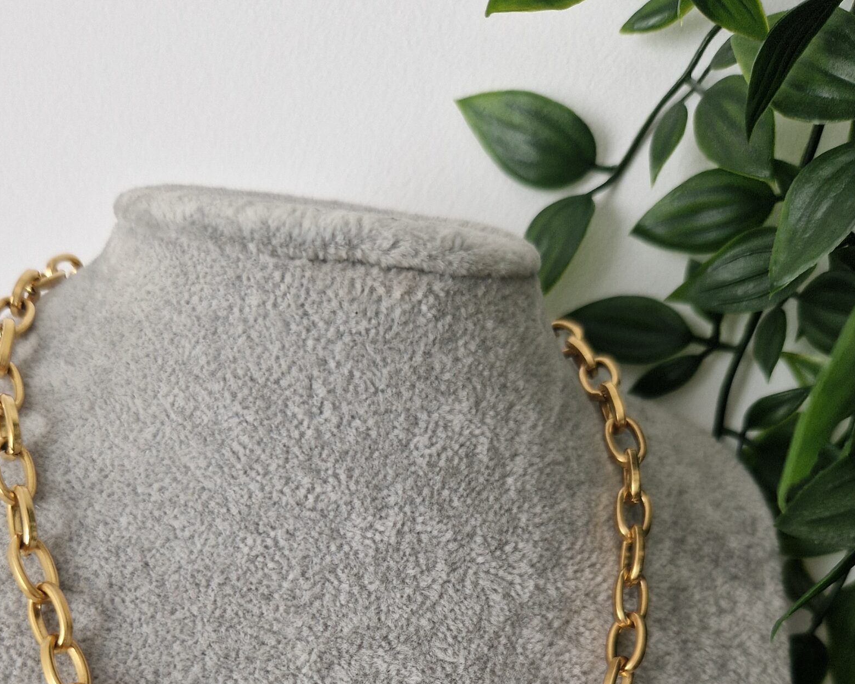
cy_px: 686
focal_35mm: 37
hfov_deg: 48.8
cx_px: 347
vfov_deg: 36.1
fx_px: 936
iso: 50
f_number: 1.8
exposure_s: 1/201
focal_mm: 5.4
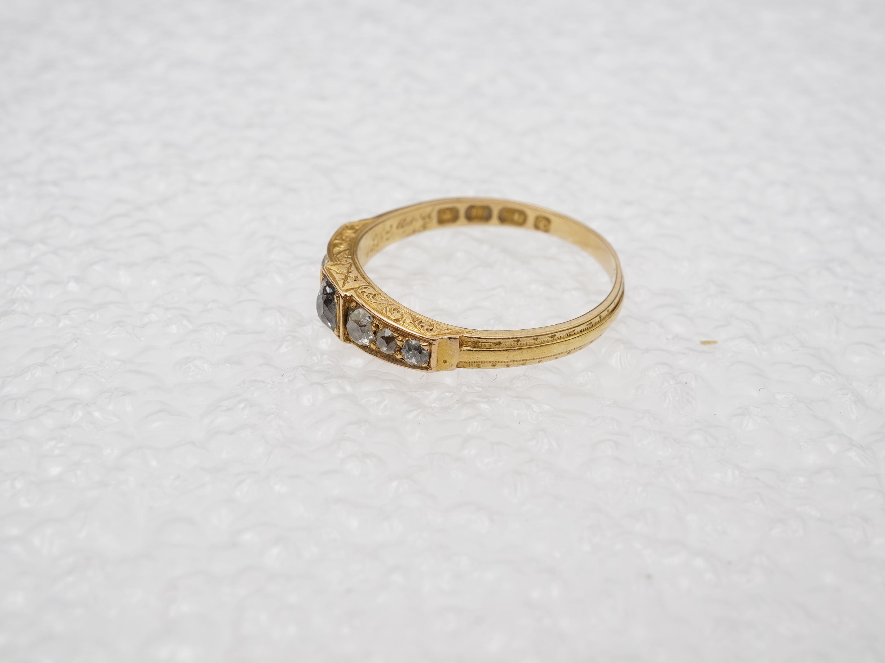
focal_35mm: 51
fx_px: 1304
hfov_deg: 37.5
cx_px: 462
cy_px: 345
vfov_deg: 28.6
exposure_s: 1/125
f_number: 20
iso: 400
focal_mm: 30
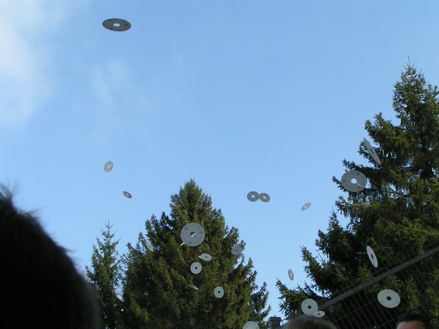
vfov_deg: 27.0
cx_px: 220
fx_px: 685
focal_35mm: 54
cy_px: 164
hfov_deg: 35.5
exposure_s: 1/400
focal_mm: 8.3
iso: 50
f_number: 5
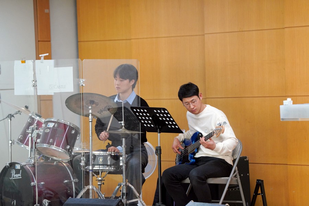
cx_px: 154
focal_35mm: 200
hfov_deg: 10.3
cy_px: 103
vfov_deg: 6.9
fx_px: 1717
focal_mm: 200
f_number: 4
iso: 2000
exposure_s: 1/250
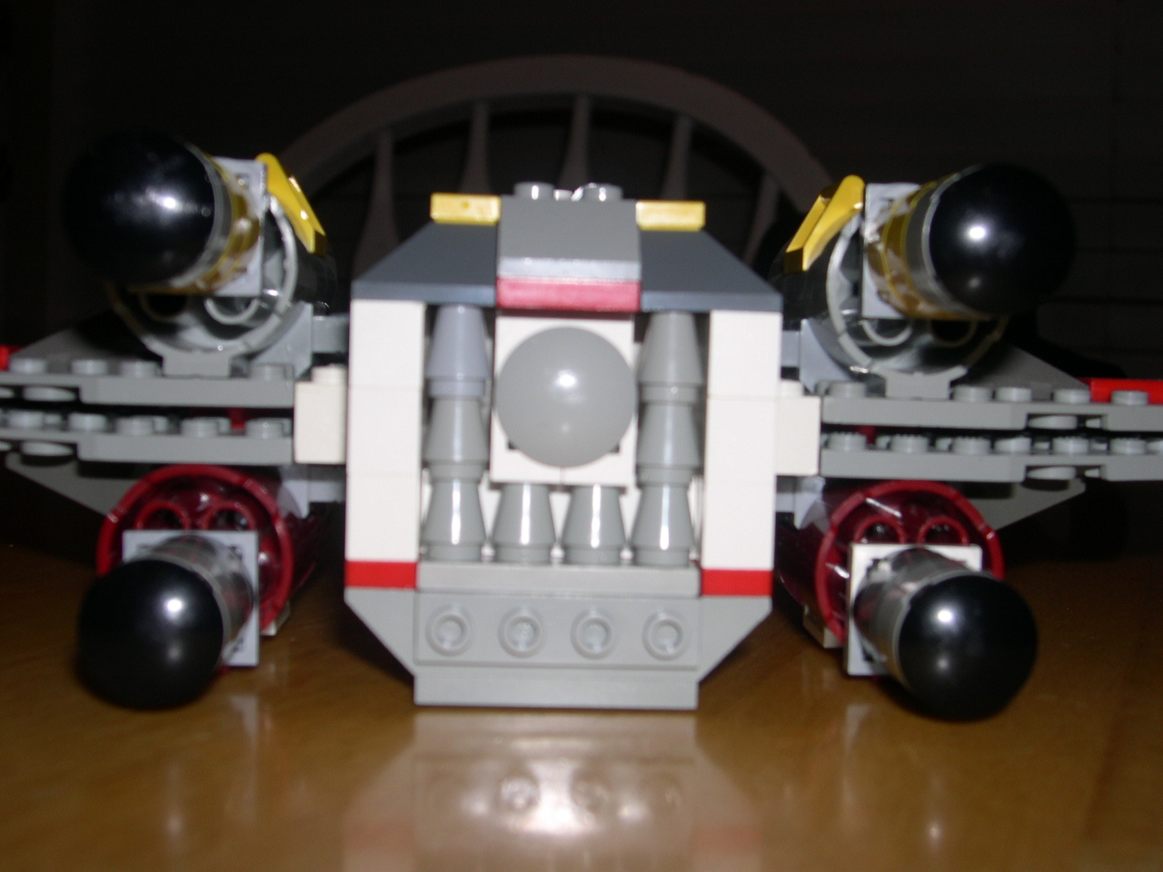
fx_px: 1579
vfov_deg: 30.9
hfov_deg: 40.4
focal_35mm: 47
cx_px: 582
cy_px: 436
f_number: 8.4
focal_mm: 10.1
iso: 100
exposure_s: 1/60
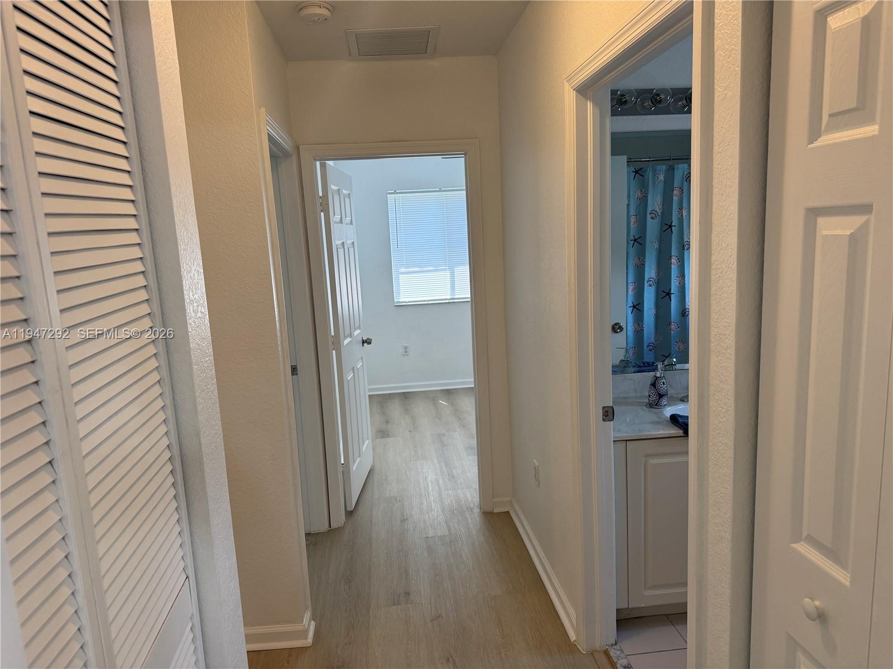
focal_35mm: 24
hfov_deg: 71.6
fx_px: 619
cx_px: 446
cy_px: 334
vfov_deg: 56.8
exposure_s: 1/120
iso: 160
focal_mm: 6.76
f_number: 1.78
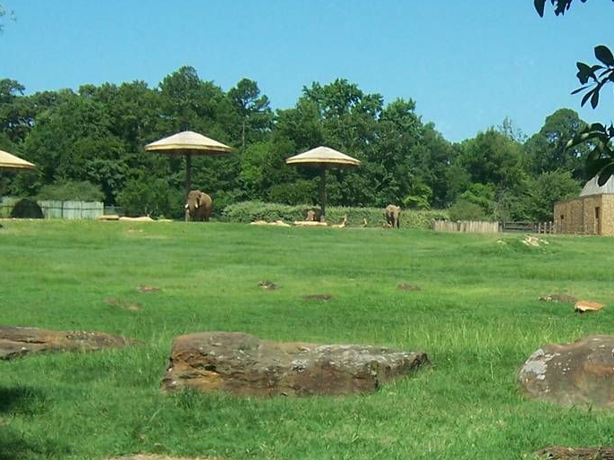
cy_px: 331
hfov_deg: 24.8
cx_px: 517
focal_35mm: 77
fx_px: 1365
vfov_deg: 19.0
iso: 80
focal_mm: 5.5
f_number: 3.4
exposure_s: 1/750
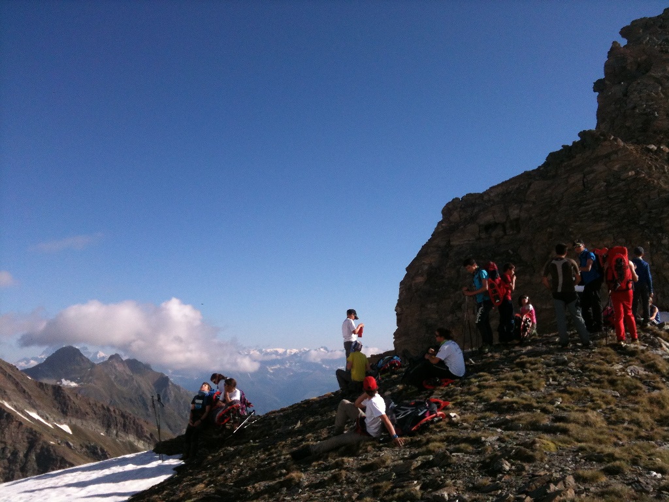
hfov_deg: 52.6
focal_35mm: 35
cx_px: 334
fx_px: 676
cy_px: 251
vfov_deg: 40.7
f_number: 2.8
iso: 64
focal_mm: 3.85
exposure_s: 1/1370
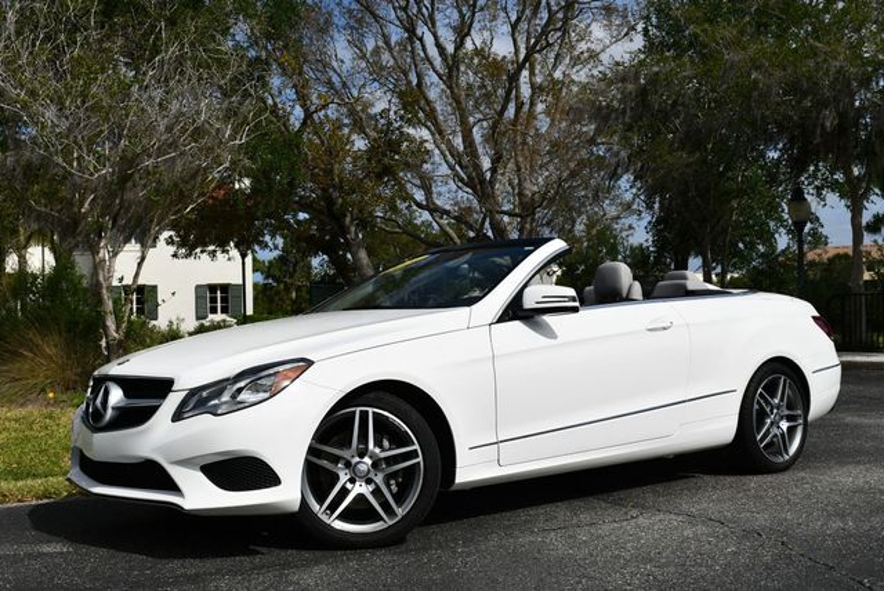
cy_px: 296
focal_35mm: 44
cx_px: 442
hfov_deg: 44.5
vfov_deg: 30.6
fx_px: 1081
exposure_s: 1/400
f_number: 10
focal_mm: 22
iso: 100
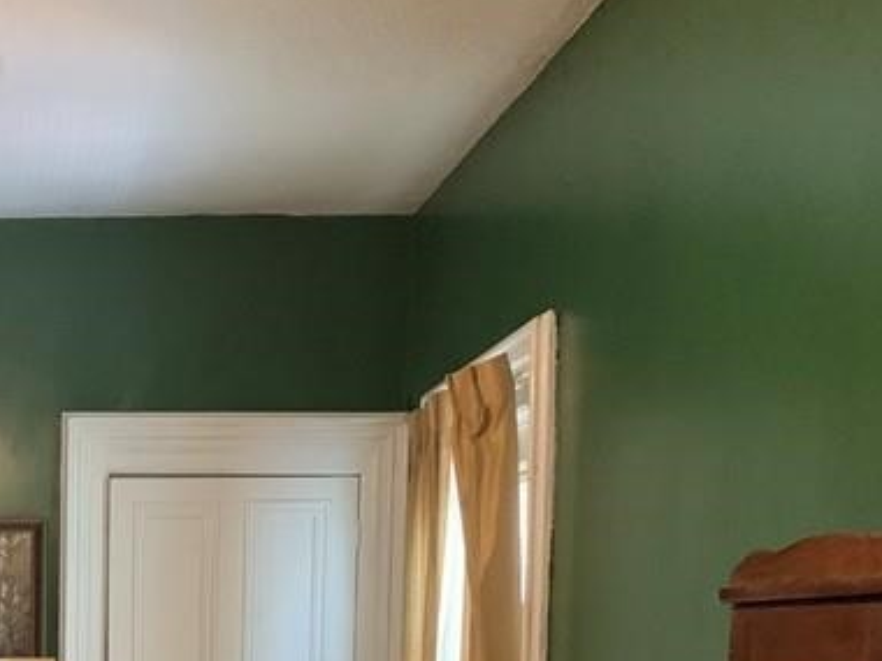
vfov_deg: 19.7
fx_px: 1784
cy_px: 798
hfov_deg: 25.5
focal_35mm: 70
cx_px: -114
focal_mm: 4.25
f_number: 1.8
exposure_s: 1/30
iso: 640
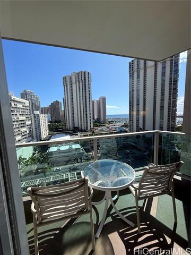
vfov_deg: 102.1
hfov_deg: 85.7
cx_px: 96
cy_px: 128
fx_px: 103
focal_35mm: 14
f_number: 2.2
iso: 50
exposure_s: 1/451
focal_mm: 2.22
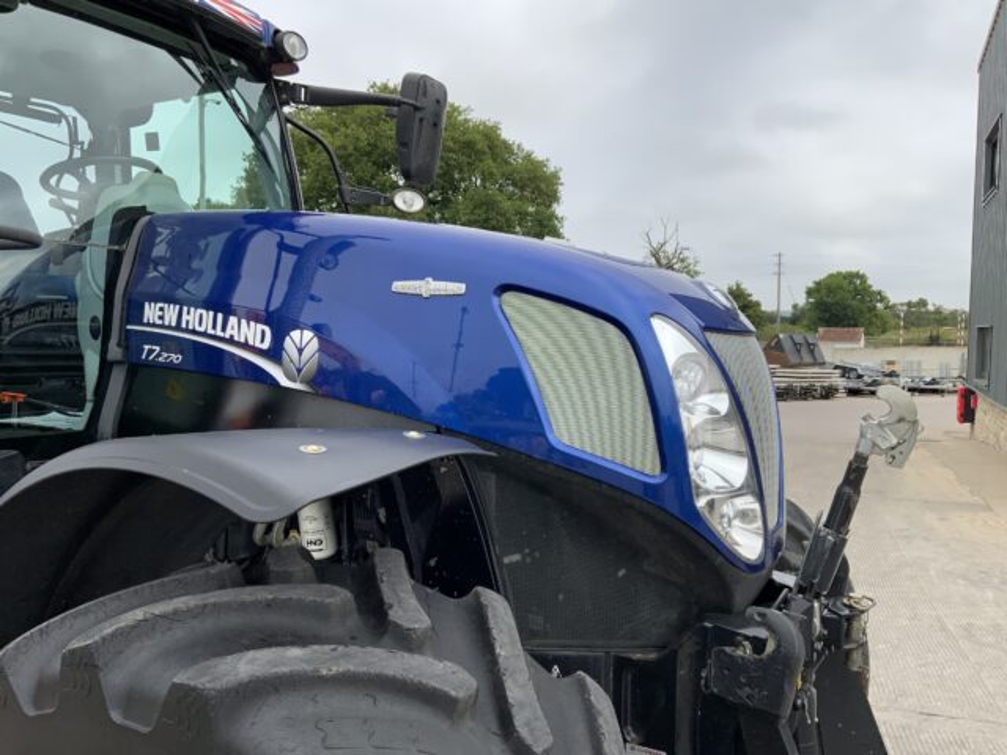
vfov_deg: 48.2
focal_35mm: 29
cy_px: 378
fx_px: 844
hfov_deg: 61.7
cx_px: 504
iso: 16
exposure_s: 1/1035
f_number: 1.8
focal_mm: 3
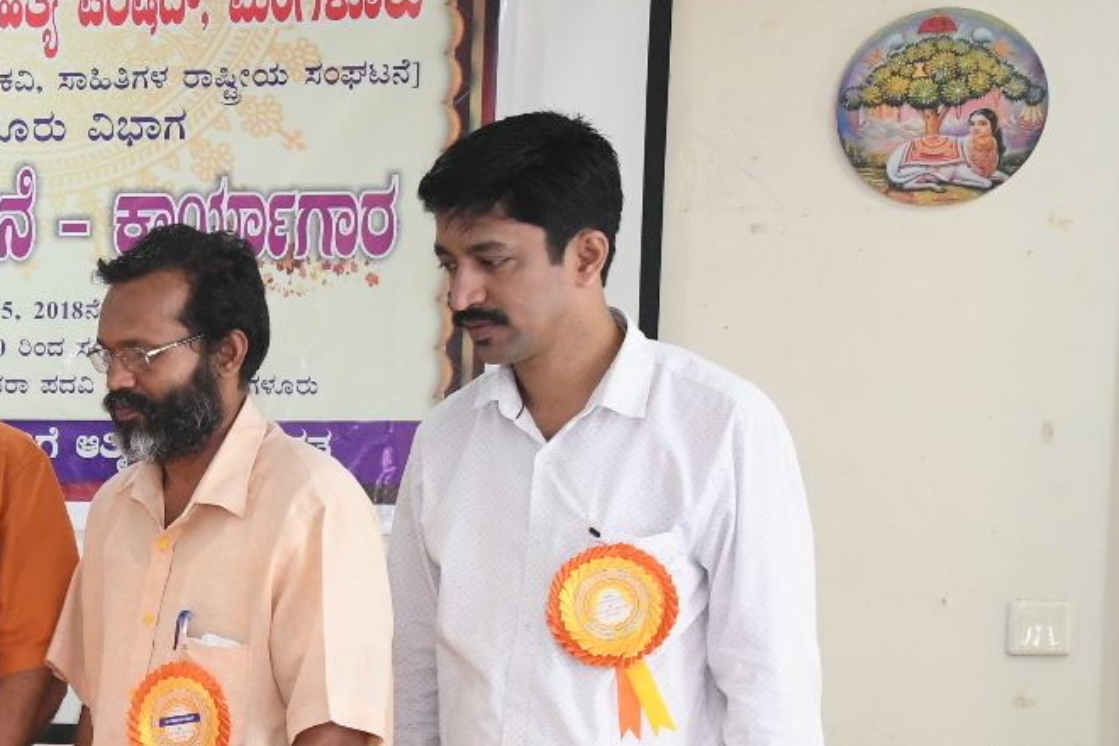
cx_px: -242
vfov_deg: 16.6
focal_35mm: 81
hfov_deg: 22.9
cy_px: 704
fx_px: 2518
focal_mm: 22
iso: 2500
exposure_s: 1/40
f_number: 5.6
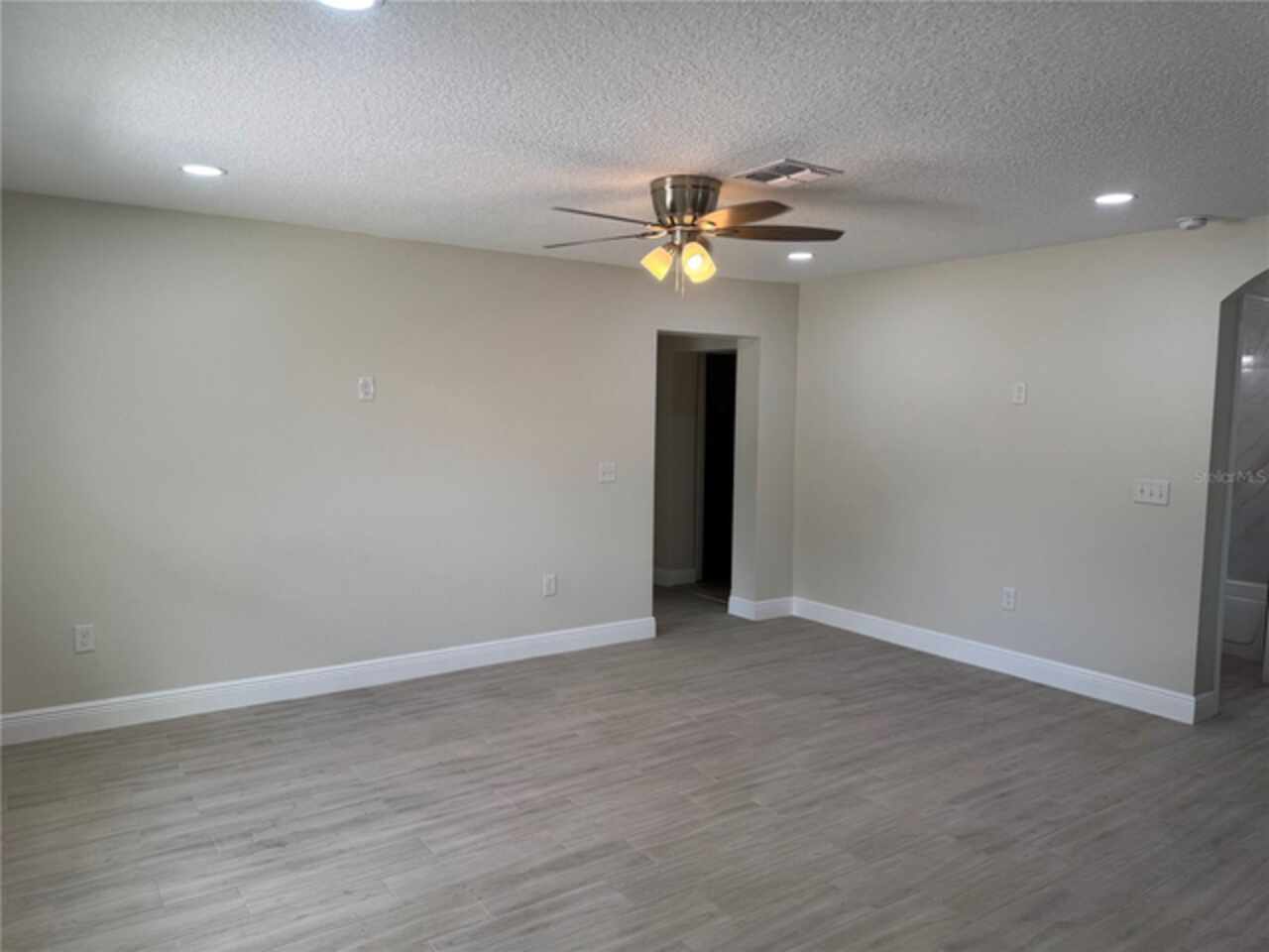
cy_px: 476
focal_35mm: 24
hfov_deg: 71.6
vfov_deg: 56.8
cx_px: 634
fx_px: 880
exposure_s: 1/181
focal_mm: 6.76
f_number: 1.78
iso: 64
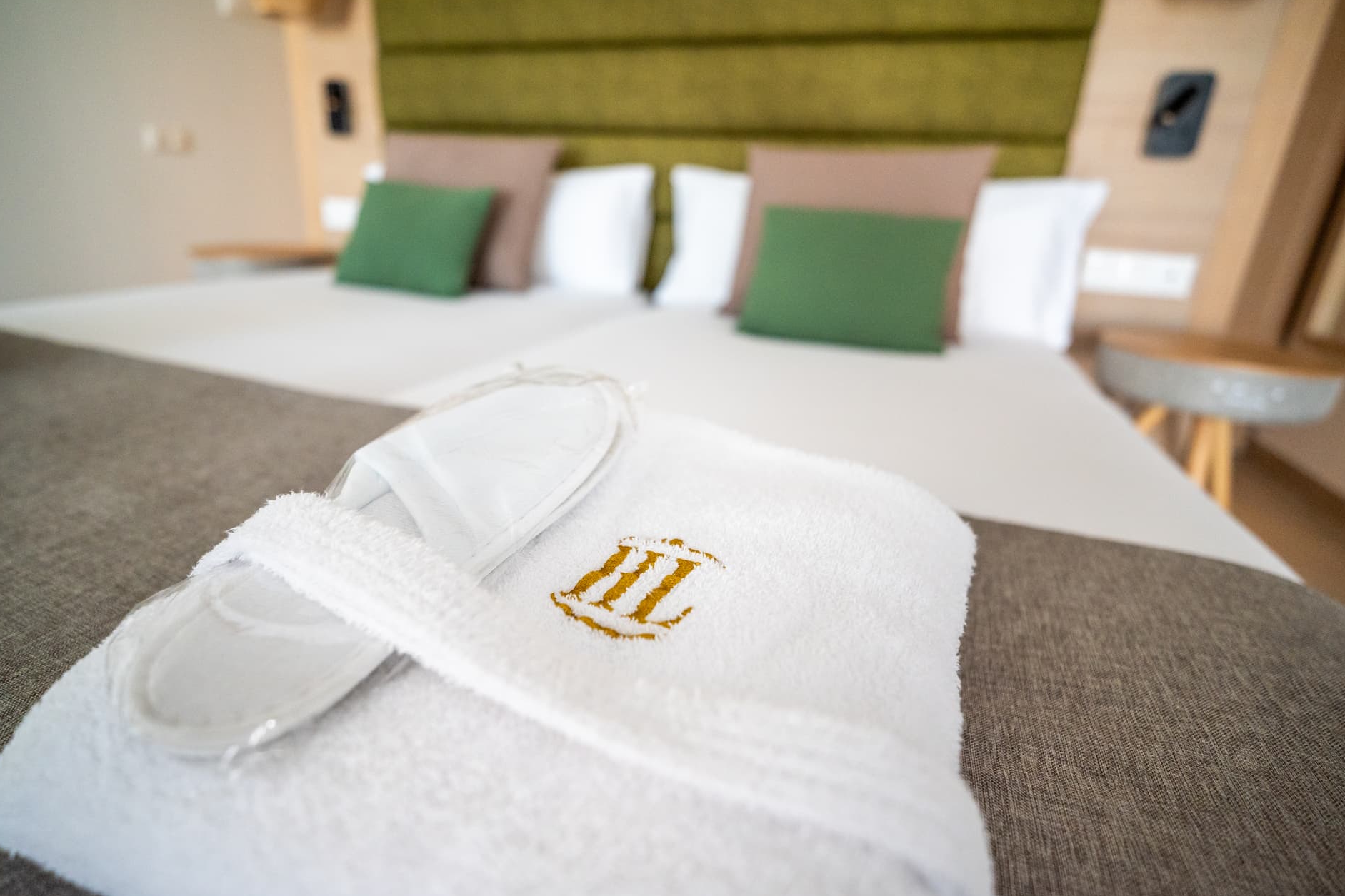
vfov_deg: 70.4
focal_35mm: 17
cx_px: 649
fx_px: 635
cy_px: 434
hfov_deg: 93.2
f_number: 1.8
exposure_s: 1/1250
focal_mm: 16
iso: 1000
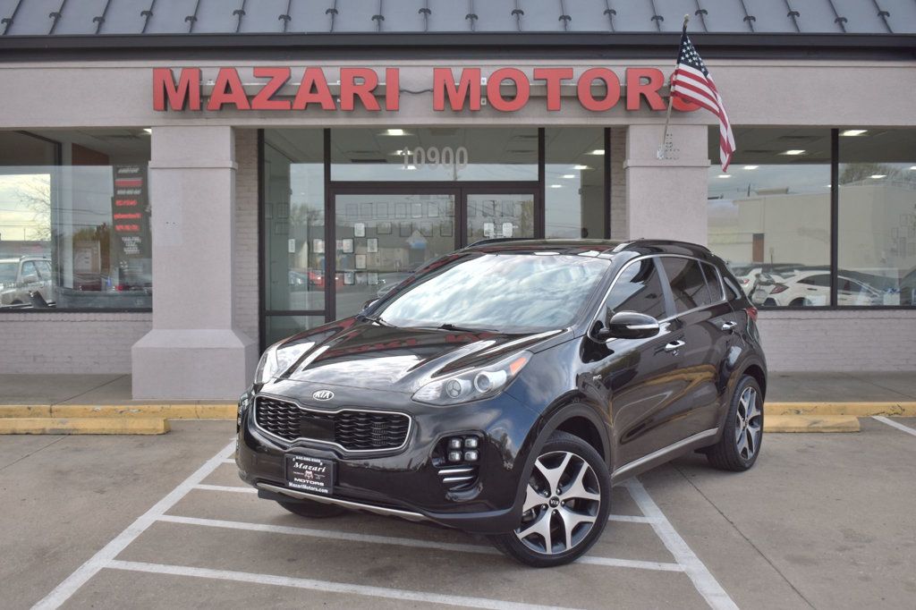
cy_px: 305
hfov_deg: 46.4
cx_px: 458
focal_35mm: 42
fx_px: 1068
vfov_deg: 31.9
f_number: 4.2
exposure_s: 1/640
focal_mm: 28
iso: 200
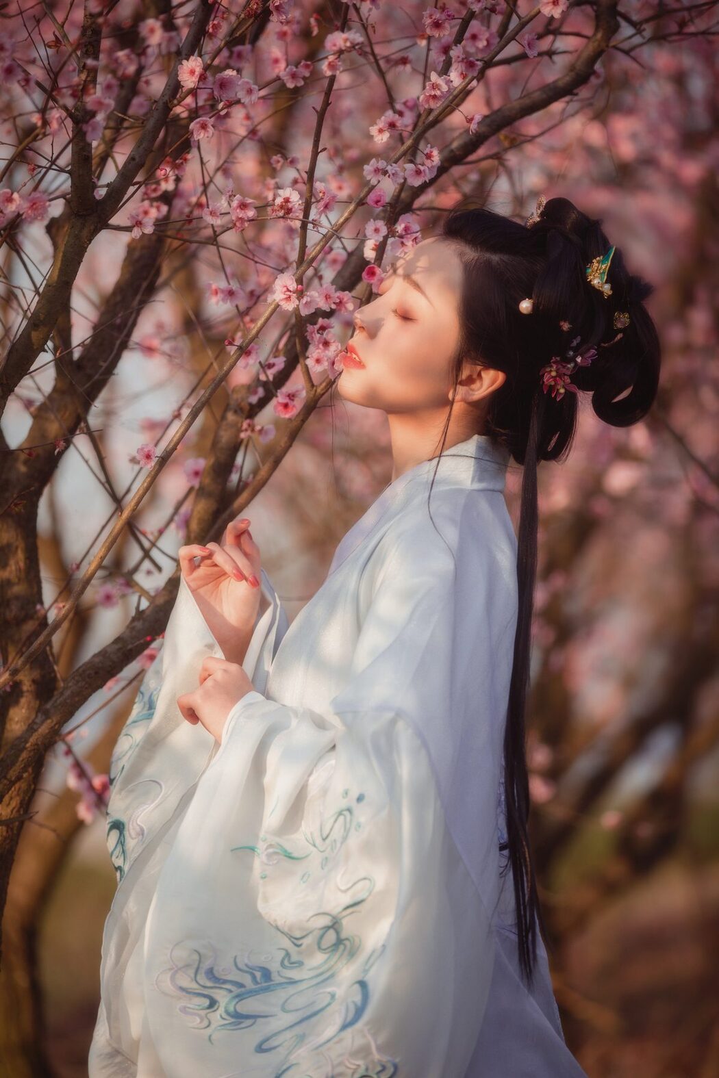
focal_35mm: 141
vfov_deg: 14.6
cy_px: 539
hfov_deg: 9.7
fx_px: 4224
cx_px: 360
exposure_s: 1/1000
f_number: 2.8
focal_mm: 142
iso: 200
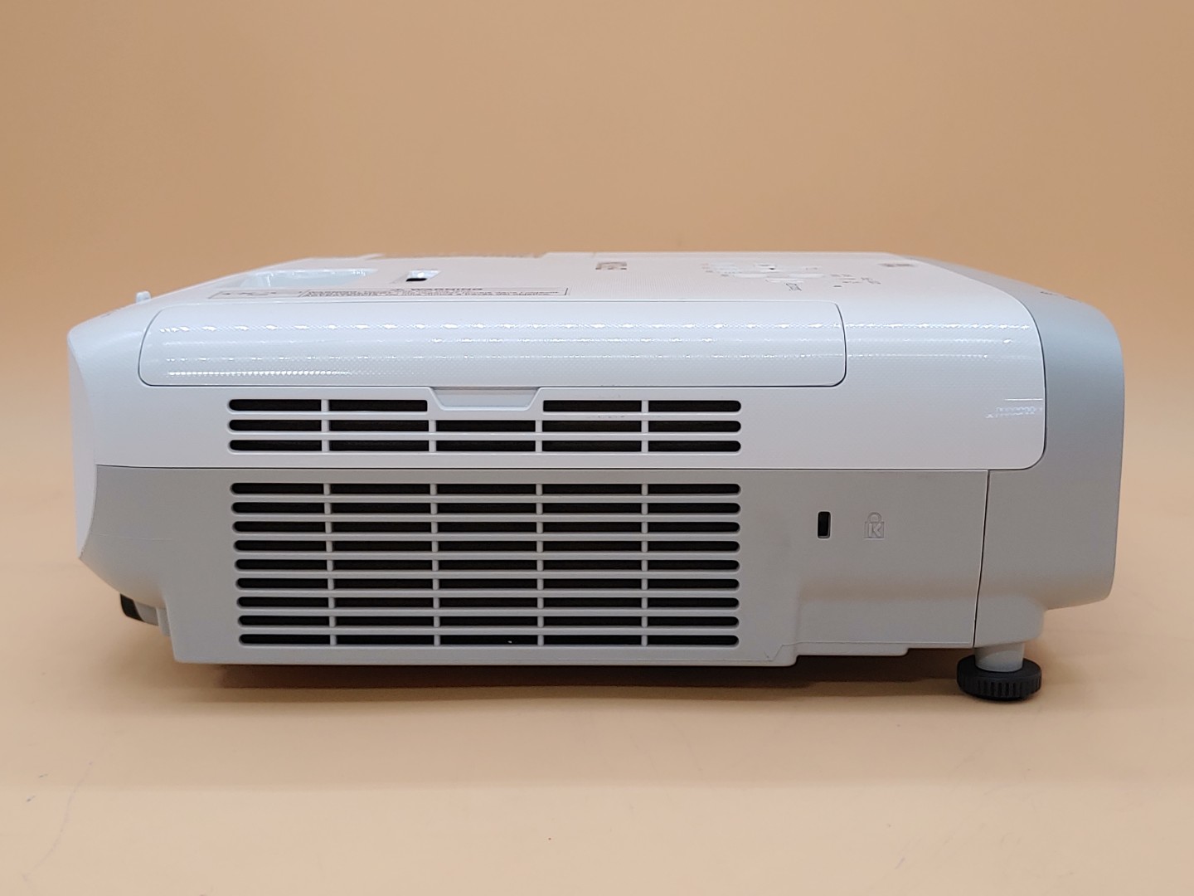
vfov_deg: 32.9
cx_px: 597
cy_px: 448
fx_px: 1518
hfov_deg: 42.9
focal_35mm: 44
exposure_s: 1/88
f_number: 1.8
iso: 50
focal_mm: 4.36
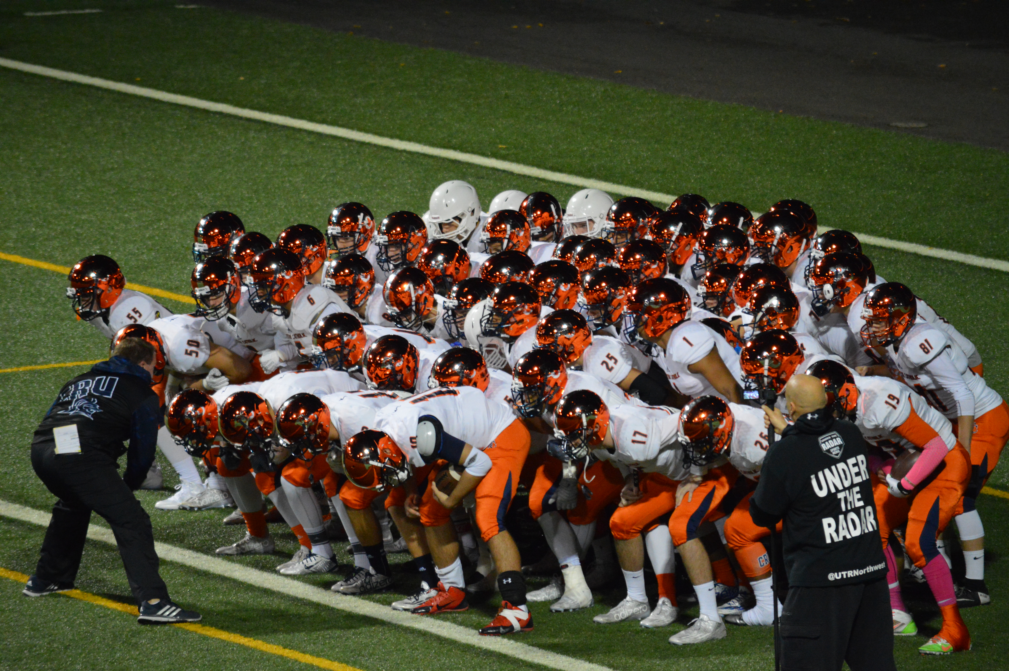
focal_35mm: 360
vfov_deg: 3.8
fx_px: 10081
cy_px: 336
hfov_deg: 5.7
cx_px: 504
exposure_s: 1/125
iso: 3200
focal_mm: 240
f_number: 5.3
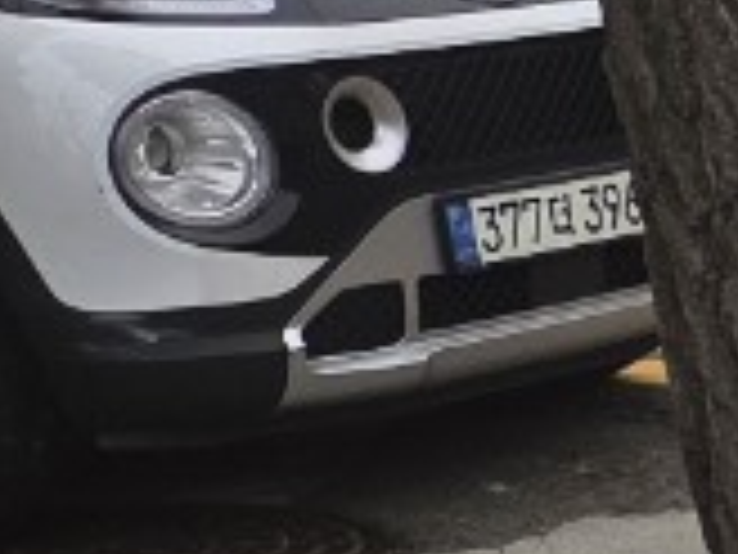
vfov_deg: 7.9
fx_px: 3816
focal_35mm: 179
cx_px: 2790
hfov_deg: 7.9
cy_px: 1126
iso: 80
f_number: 1.8
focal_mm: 5.4
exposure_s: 1/3333
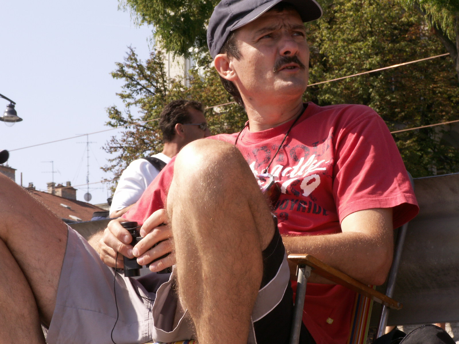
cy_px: 172
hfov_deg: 16.1
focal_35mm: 122
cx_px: 230
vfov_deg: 12.1
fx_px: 1618
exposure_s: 1/125
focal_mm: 19.91
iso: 50
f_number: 8
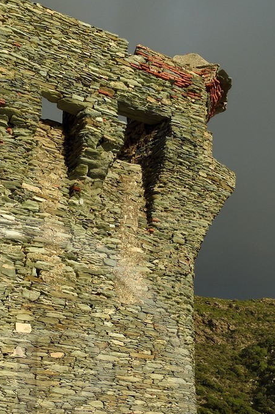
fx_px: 516
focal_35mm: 45
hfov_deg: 28.2
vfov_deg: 38.9
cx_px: 6
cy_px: 408
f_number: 13
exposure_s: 1/200
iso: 200
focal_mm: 19
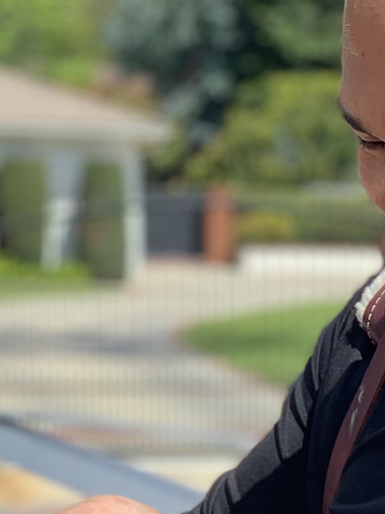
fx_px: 2715
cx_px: 509
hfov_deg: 8.0
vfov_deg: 10.5
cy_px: 716
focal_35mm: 183
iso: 16
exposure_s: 1/475
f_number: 2.4
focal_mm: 6
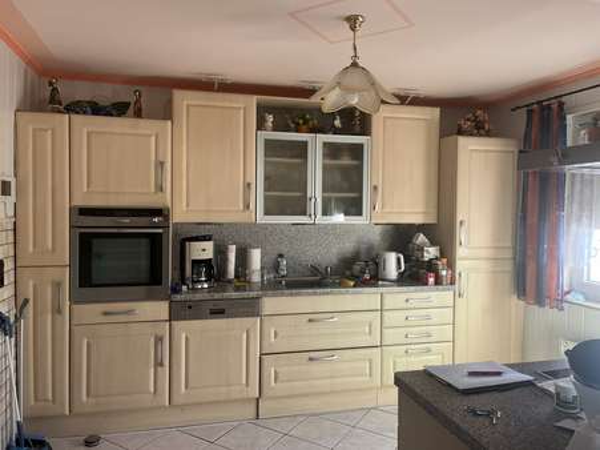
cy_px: 225
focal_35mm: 26
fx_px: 451
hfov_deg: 67.3
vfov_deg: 53.0
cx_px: 300
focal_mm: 5.1
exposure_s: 1/121
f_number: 1.6
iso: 80
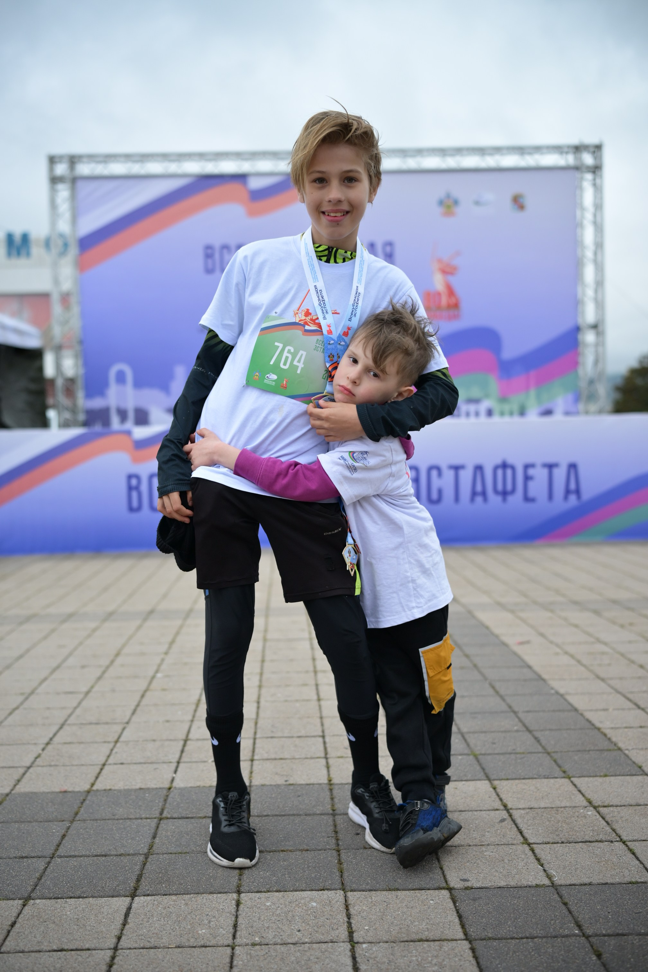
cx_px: 324
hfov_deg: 37.9
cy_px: 486
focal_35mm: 35
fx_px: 945
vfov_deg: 54.4
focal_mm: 35
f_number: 2
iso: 400
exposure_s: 1/6400
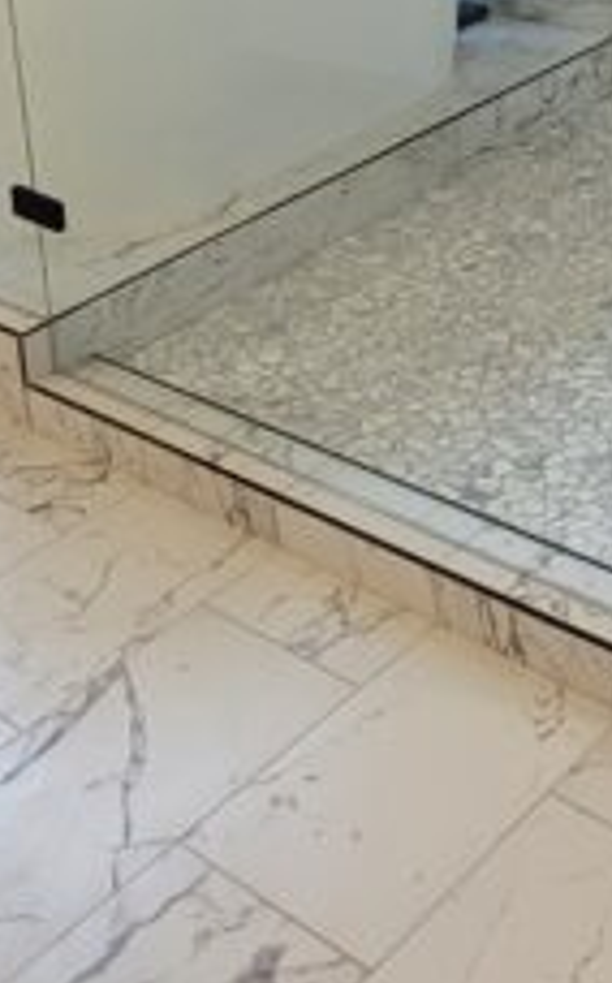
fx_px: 1659
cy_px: -216
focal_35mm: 62
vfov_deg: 28.4
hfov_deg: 20.6
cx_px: 500
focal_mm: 1.74
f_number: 2.2
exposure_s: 1/59
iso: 64
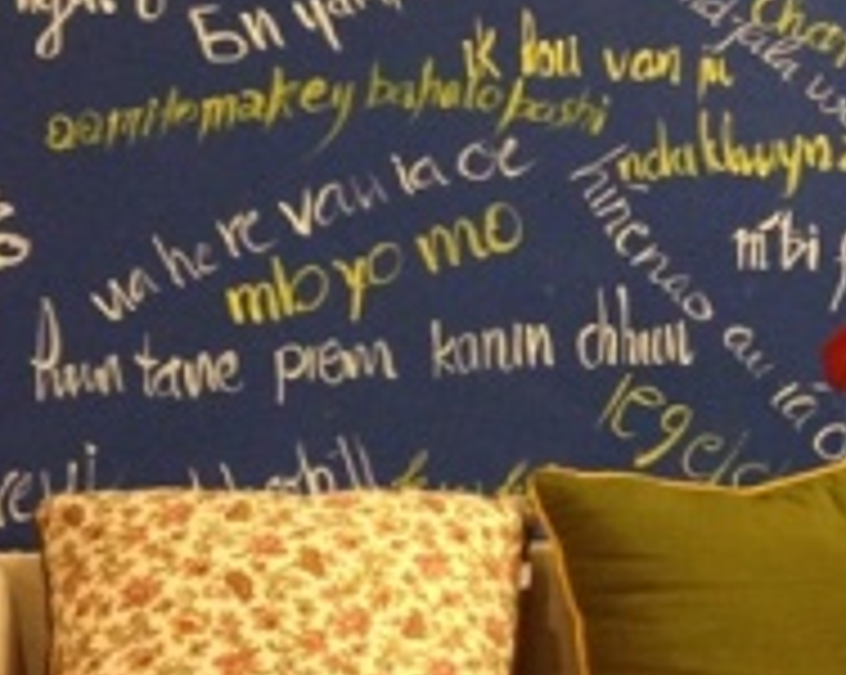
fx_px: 2576
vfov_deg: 14.9
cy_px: 392
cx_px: 914
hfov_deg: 18.0
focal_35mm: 103
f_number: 2.4
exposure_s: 1/20
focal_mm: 4.13
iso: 320
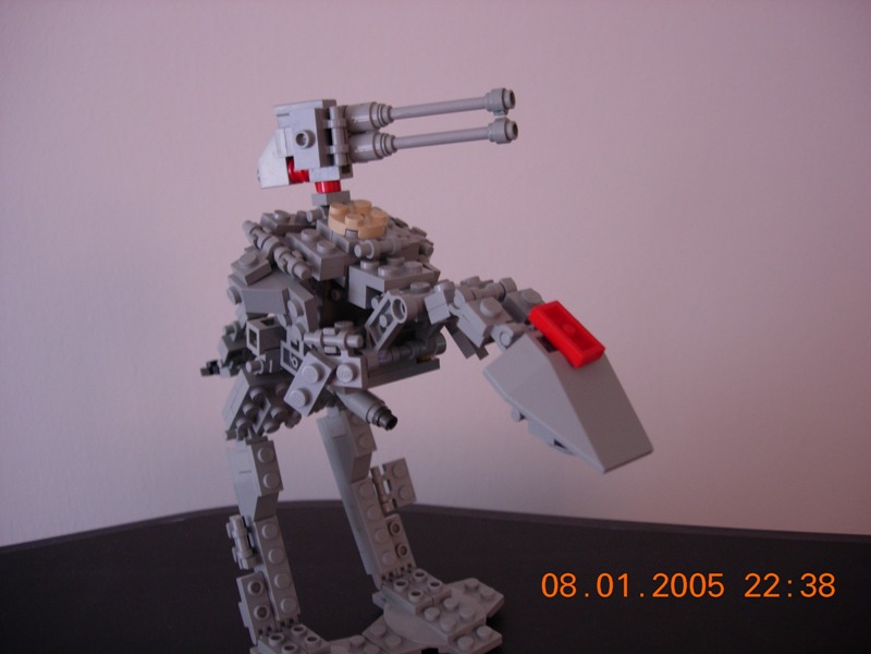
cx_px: 436
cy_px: 327
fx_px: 956
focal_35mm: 38
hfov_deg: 49.0
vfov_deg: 37.7
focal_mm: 7.8
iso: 64
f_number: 2.8
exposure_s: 1/14.6
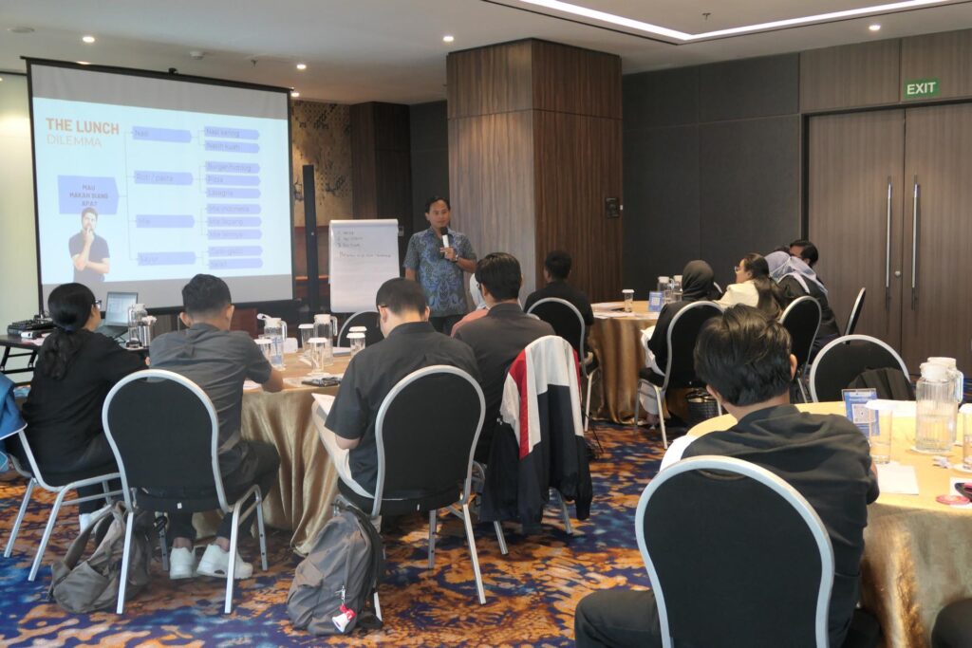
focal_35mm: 38
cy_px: 324
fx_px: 1026
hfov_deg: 50.7
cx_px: 486
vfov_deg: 35.1
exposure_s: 1/80
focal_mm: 13.7
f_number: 2.8
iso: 1000
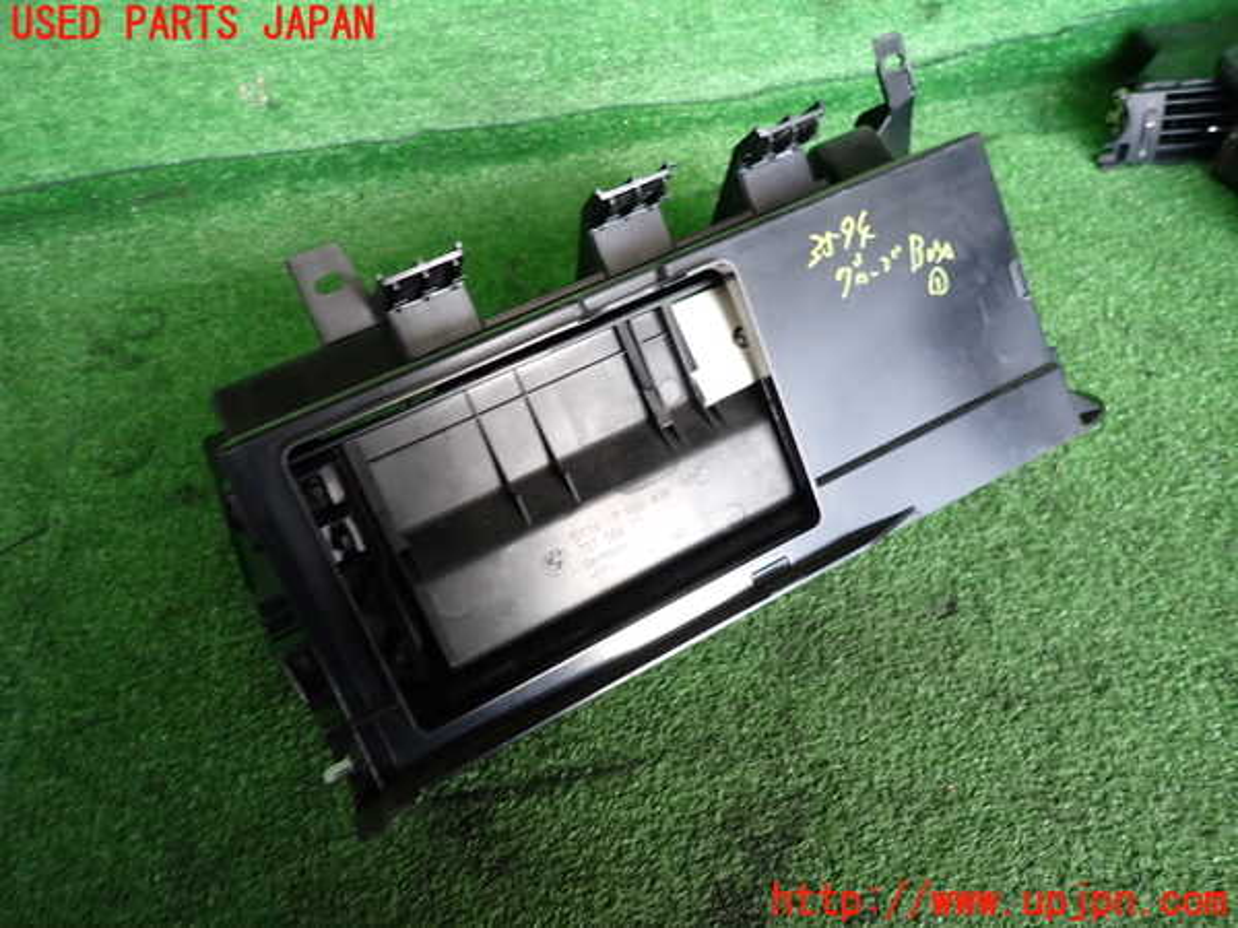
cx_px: 619
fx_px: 894
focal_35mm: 25
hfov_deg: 69.4
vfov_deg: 54.9
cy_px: 464
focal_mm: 4.5
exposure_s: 1/40
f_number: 2
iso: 200
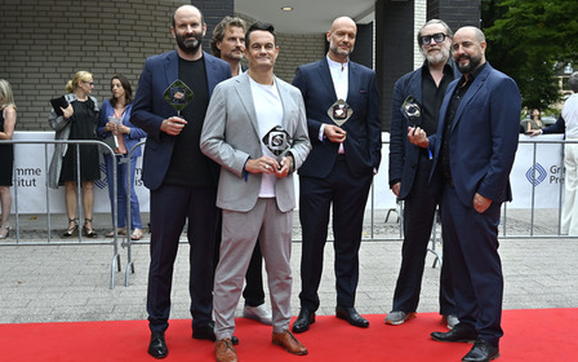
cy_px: 181
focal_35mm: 42
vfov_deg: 30.5
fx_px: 662
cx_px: 290
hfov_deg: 47.2
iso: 1600
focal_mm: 41
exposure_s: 1/500
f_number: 5.6
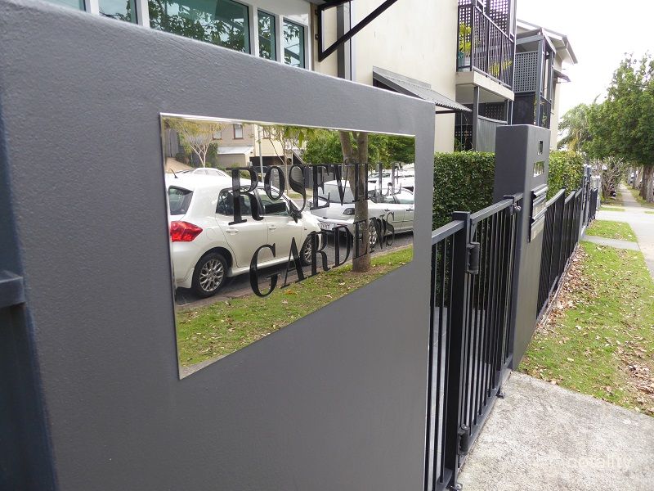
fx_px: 472
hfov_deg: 69.4
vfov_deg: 54.9
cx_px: 327
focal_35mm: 25
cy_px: 246
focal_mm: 4.3
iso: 100
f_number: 3.3
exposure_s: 1/125
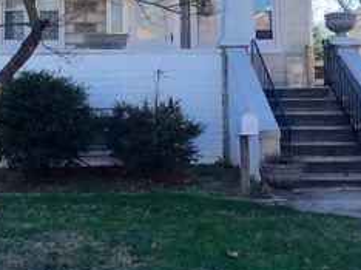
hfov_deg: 31.0
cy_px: 38
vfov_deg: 23.1
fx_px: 646
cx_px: 117
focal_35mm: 62
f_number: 2.2
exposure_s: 1/775
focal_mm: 4.15
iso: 32
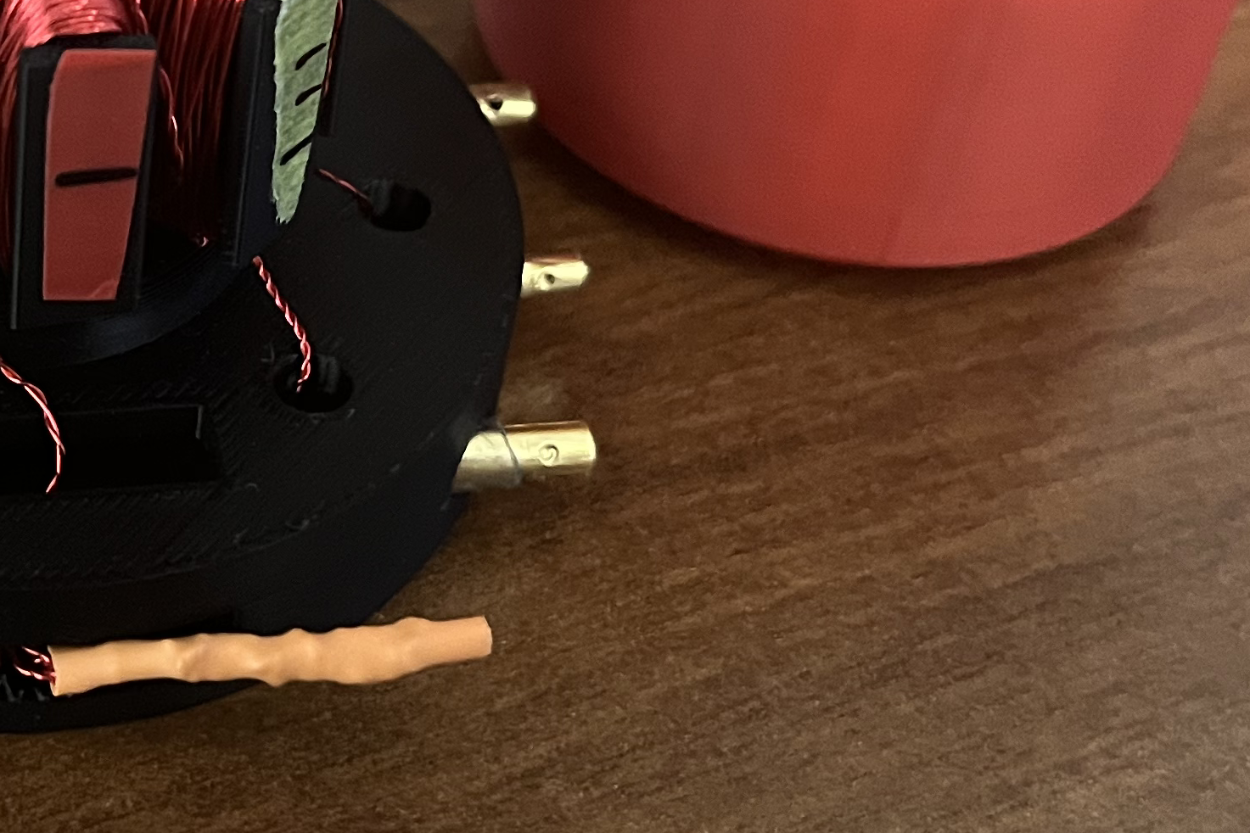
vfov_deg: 18.1
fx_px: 2569
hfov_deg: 26.3
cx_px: 87
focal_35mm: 74
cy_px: 64
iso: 800
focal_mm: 5.1
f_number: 1.6
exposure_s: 1/30
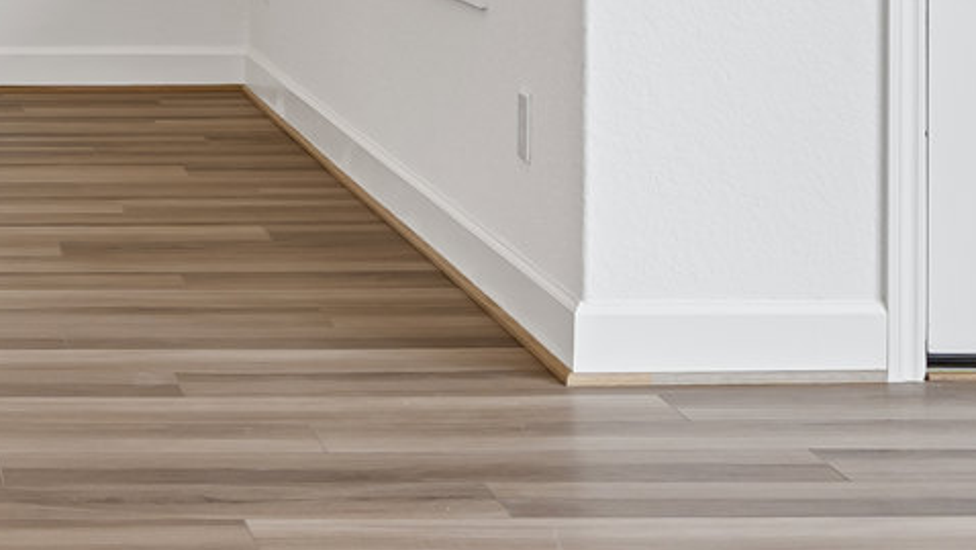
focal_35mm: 101
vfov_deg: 11.6
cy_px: -184
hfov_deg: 20.2
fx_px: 2614
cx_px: -106
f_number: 2.8
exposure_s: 1/30
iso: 100
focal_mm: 16
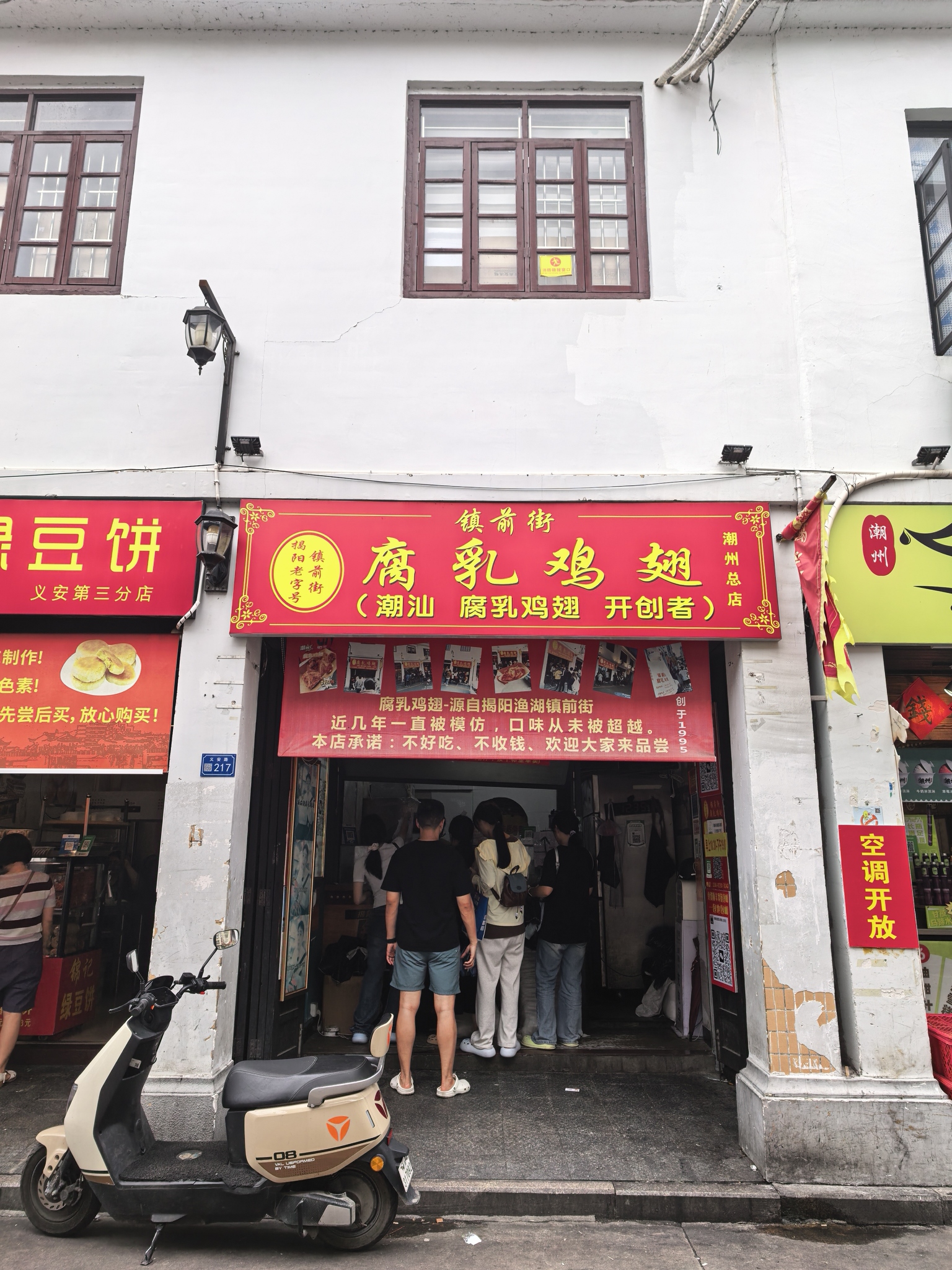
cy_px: 635
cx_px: 476
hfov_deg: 56.8
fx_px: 880
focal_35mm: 24
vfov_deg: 71.6
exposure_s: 1/1235
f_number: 2
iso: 50
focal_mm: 8.5
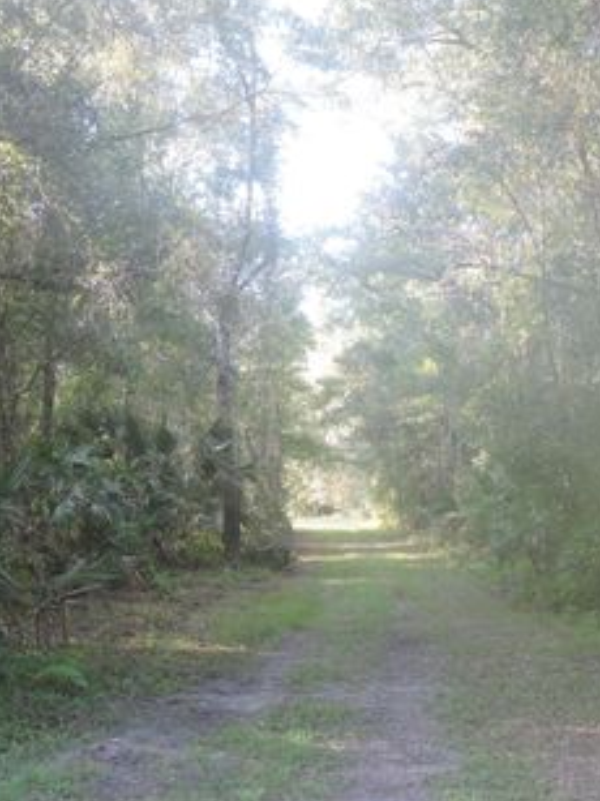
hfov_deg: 25.6
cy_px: 476
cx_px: 350
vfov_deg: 33.7
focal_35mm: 57
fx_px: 1318
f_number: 3.3
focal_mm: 6.2
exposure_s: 1/50
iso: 180
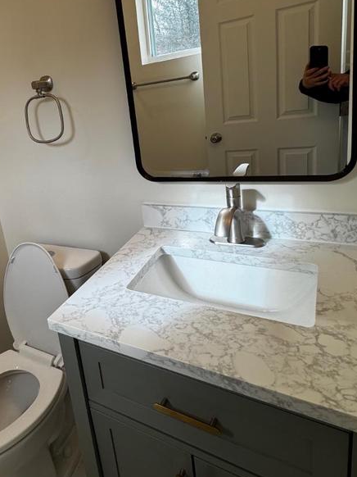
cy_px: 183
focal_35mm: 26
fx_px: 358
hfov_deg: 49.8
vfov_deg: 66.4
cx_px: 70
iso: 40
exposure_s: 1/168
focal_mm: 2.22
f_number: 2.2
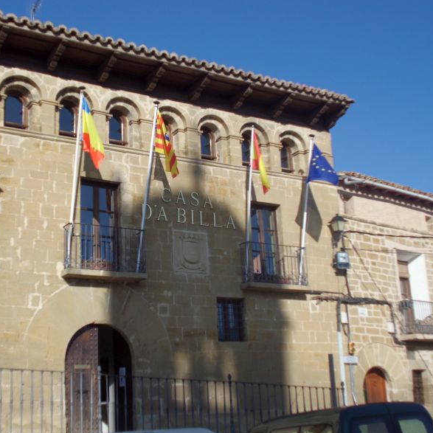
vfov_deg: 32.2
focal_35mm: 53
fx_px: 750
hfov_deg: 32.1
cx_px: 170
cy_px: 221
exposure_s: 1/500
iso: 64
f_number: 4.2
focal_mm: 7.9
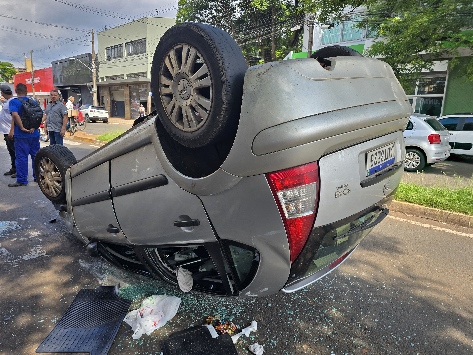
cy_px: 178
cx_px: 236
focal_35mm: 23
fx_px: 314
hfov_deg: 73.9
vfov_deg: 58.9
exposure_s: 1/328
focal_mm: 6.3
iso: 12
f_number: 1.7
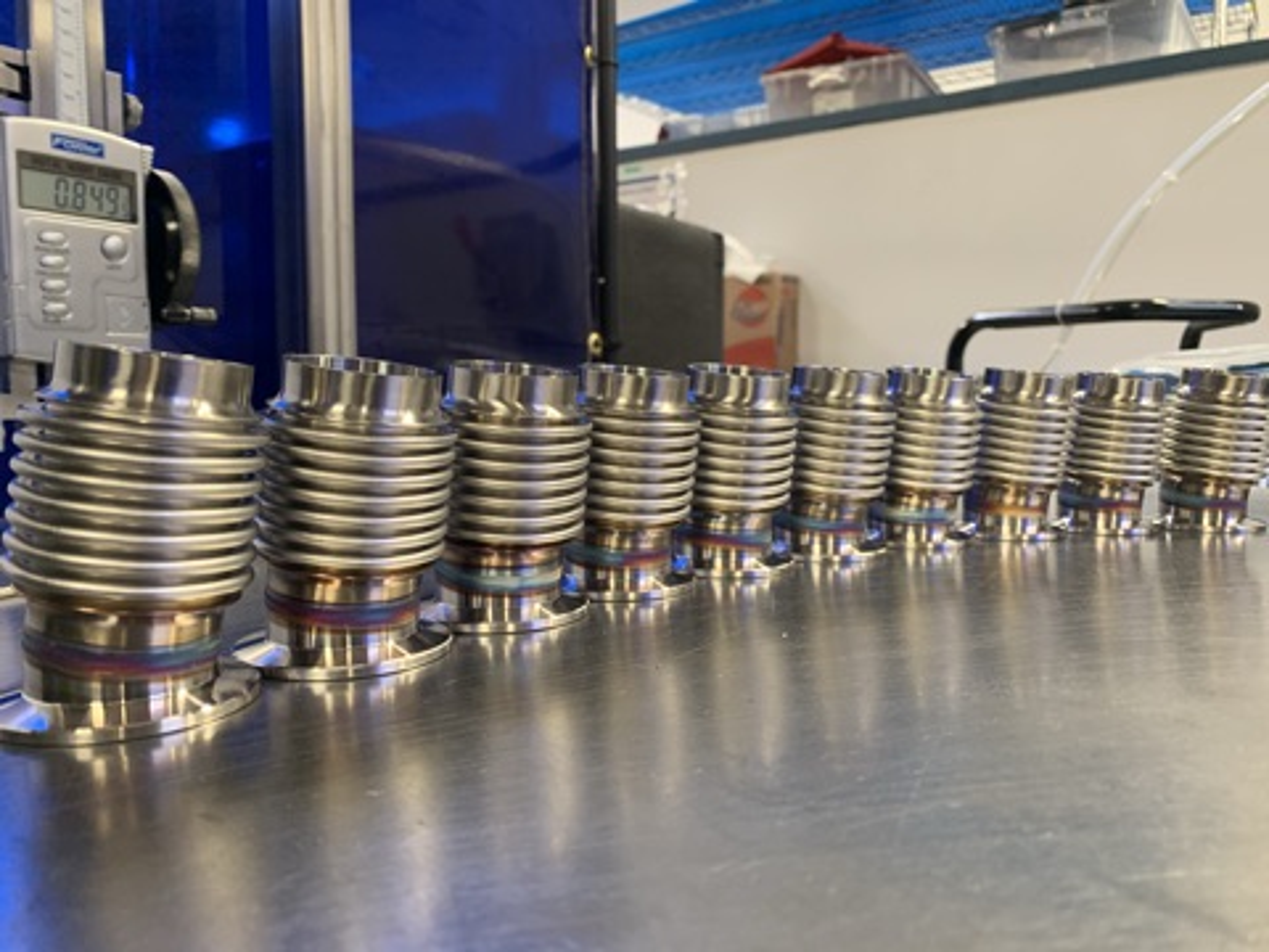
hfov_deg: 67.3
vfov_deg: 53.1
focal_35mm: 26
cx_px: 634
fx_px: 953
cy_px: 476
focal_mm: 4.25
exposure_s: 1/60
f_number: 1.8
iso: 250
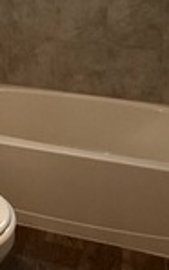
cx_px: -15
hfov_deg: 19.6
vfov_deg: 27.7
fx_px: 470
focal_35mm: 64
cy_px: -62
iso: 250
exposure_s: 1/120
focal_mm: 2.22
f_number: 2.2
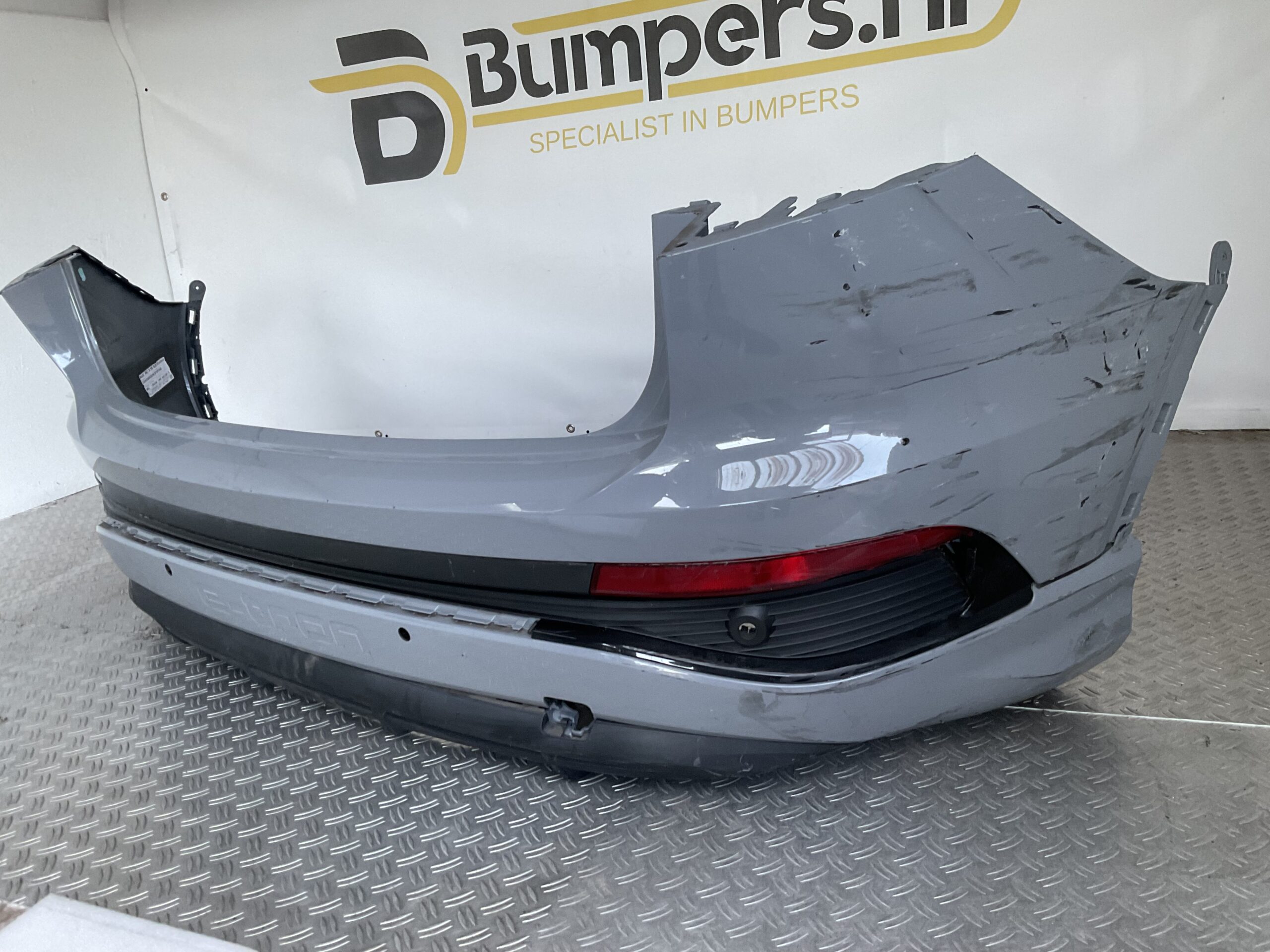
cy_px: 476
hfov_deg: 61.7
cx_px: 635
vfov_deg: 48.2
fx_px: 1064
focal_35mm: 29
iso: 64
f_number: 1.8
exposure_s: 1/50
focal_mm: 3
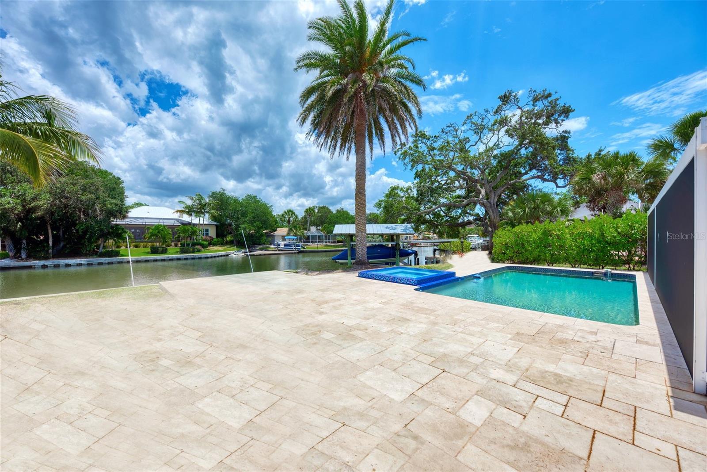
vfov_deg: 85.4
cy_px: 236
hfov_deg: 108.3
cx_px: 354
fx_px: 255
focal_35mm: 13
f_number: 7.1
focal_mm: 13
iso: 100
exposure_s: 1/200
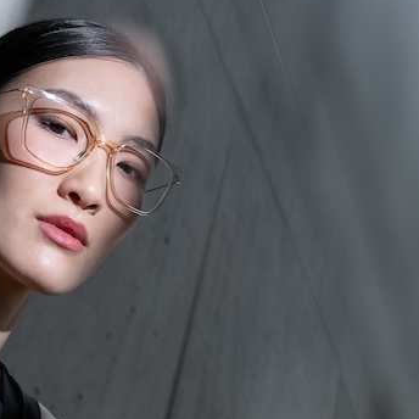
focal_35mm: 89
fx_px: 1219
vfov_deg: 19.3
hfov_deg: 19.3
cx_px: 77
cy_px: 335
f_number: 2.8
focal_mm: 30
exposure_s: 1/200
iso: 400
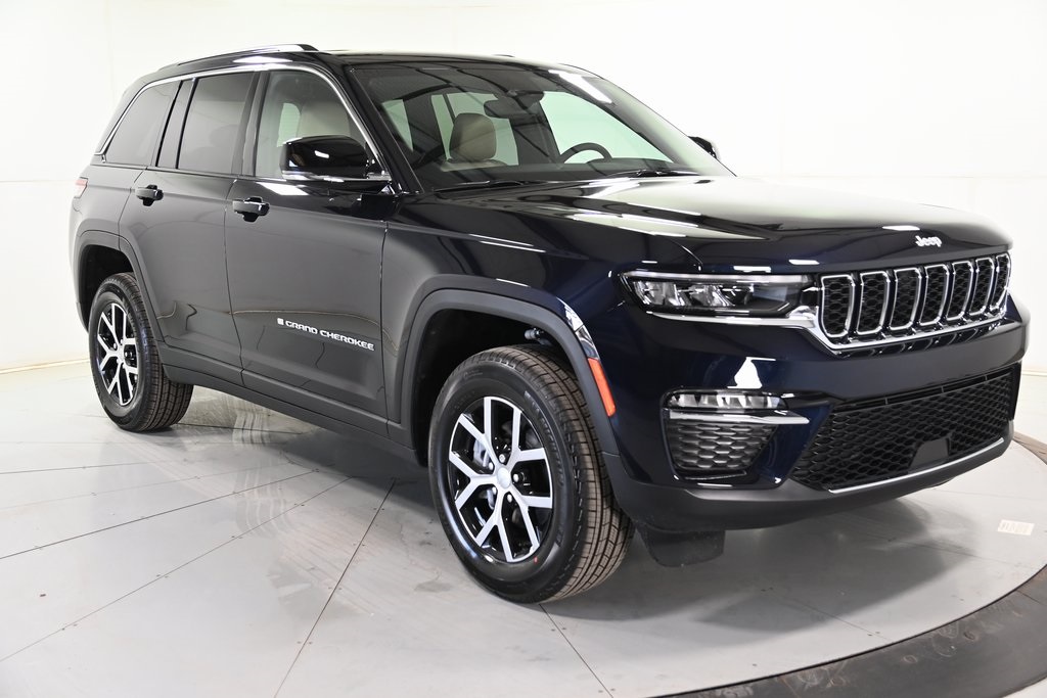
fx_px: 1222
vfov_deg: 31.9
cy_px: 349
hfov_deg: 46.4
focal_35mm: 42
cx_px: 524
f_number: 4
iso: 800
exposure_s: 1/160
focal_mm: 28
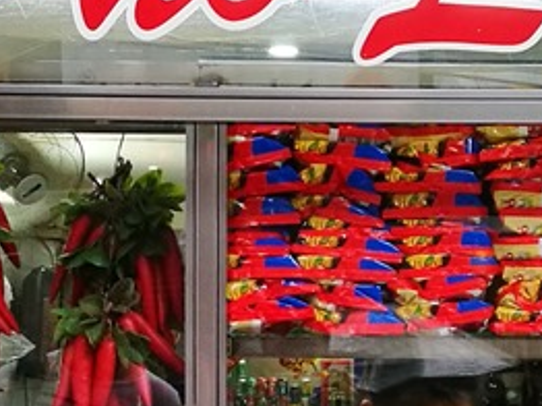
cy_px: 373
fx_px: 1893
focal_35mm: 121
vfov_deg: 12.1
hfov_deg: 16.3
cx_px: 325
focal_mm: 4.5
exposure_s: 1/50
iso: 200
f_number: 2.2
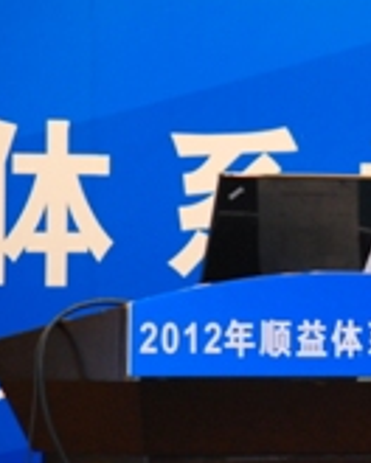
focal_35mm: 460
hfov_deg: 3.4
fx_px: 6314
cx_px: 405
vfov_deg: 4.2
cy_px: 191
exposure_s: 1/15
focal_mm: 120
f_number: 4.8
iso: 800
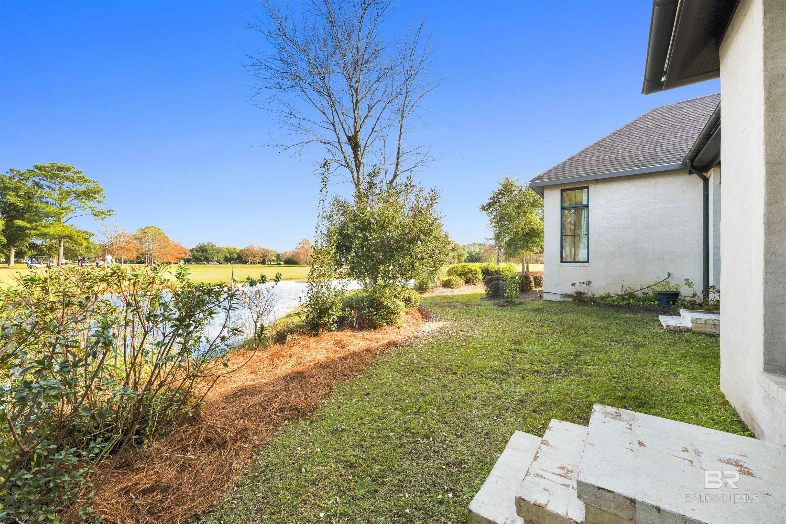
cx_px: 393
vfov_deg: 81.2
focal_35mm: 14
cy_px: 262
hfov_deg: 104.3
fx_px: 306
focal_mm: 14
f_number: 11
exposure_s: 1/200
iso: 500
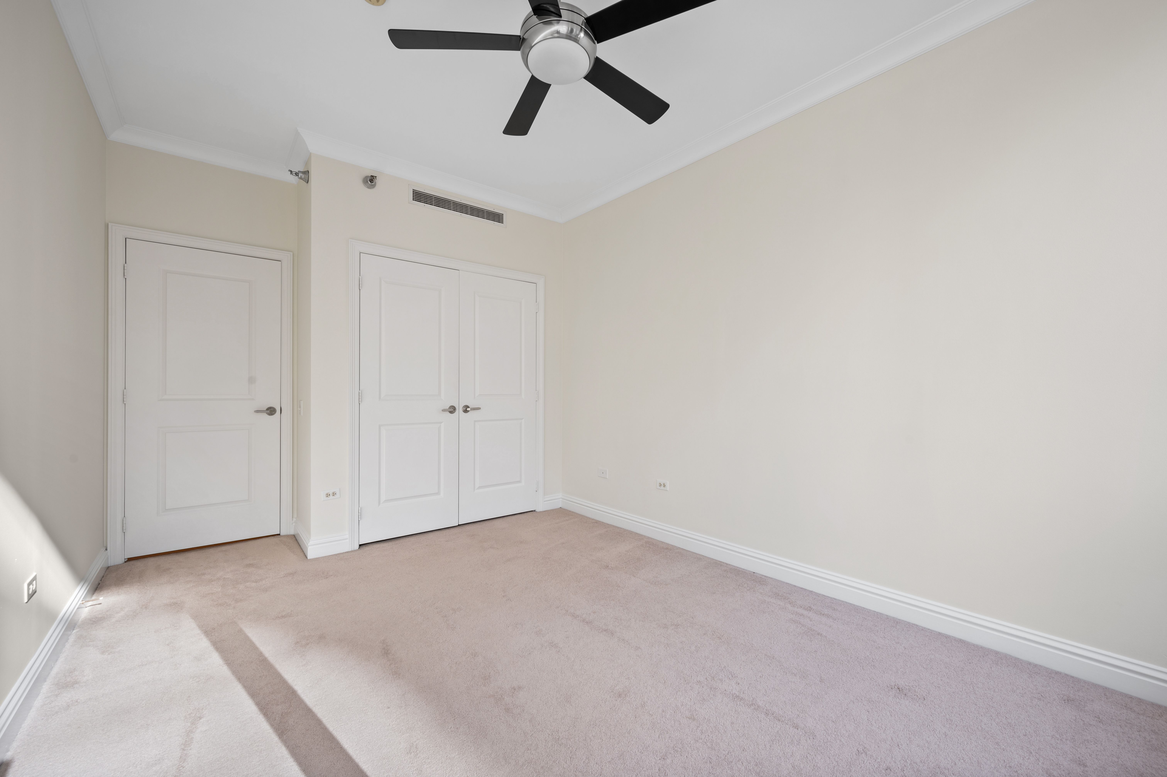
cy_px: 388
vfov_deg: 81.1
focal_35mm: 14
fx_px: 454
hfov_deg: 104.3
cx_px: 584
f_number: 10
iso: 100
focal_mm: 14
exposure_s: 1/6
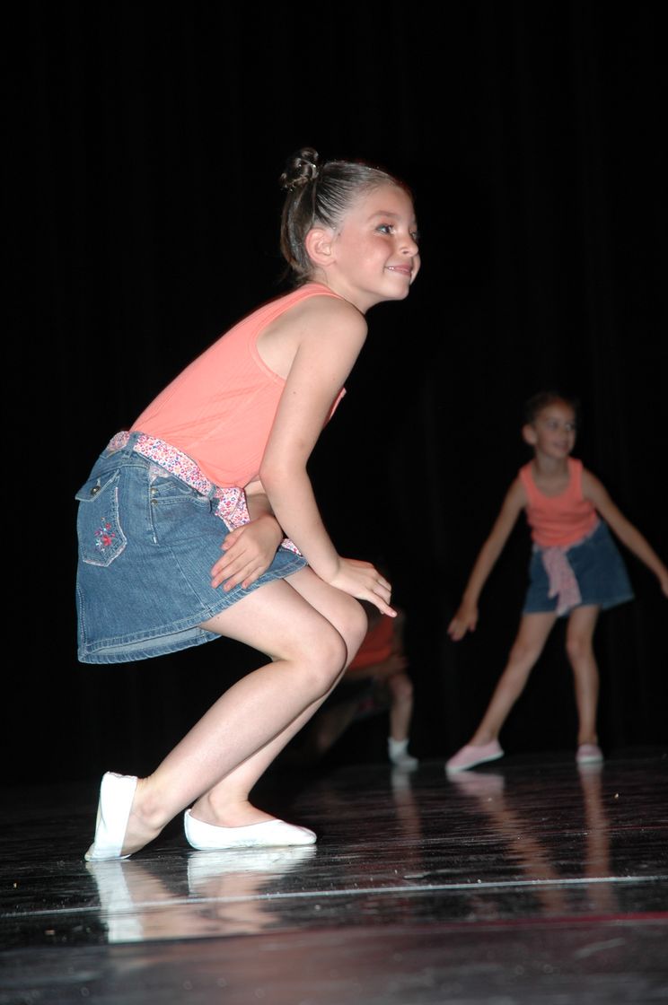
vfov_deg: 19.5
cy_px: 502
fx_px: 2930
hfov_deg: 13.0
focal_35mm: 105
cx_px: 334
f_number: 4.5
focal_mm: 70
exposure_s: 1/100
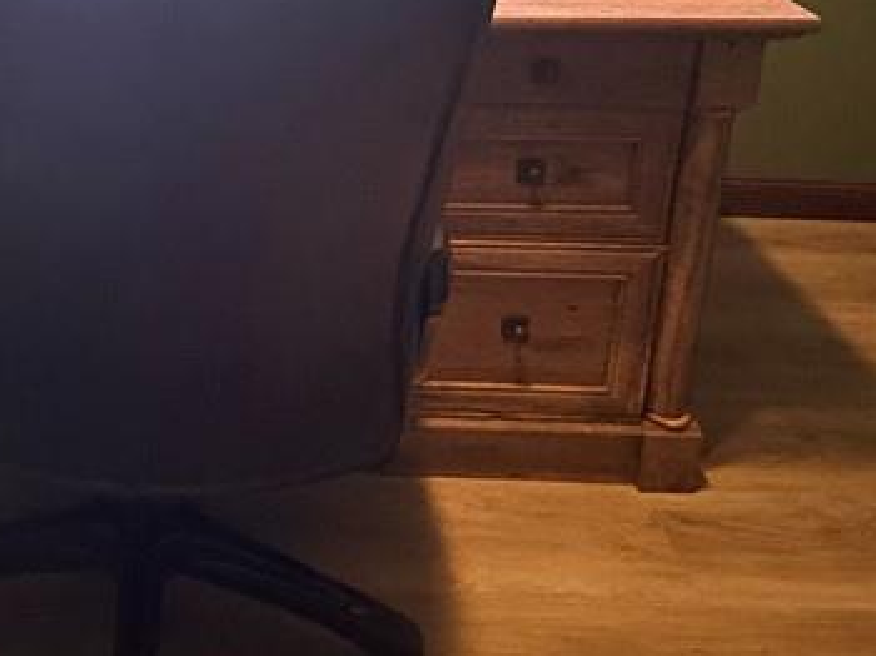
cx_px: 80
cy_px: -138
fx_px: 1037
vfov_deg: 29.9
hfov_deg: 41.9
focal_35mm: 41
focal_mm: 2.22
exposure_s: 1/60
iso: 640
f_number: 2.2
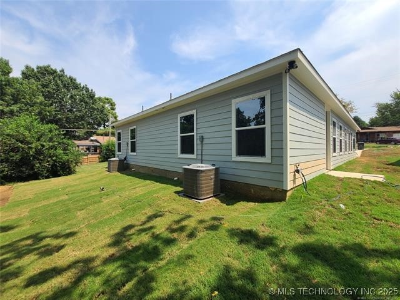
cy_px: 150
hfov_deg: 106.2
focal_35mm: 13
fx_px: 150
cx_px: 200
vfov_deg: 89.9
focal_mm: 2.2
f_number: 2.2
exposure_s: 1/1588
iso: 64
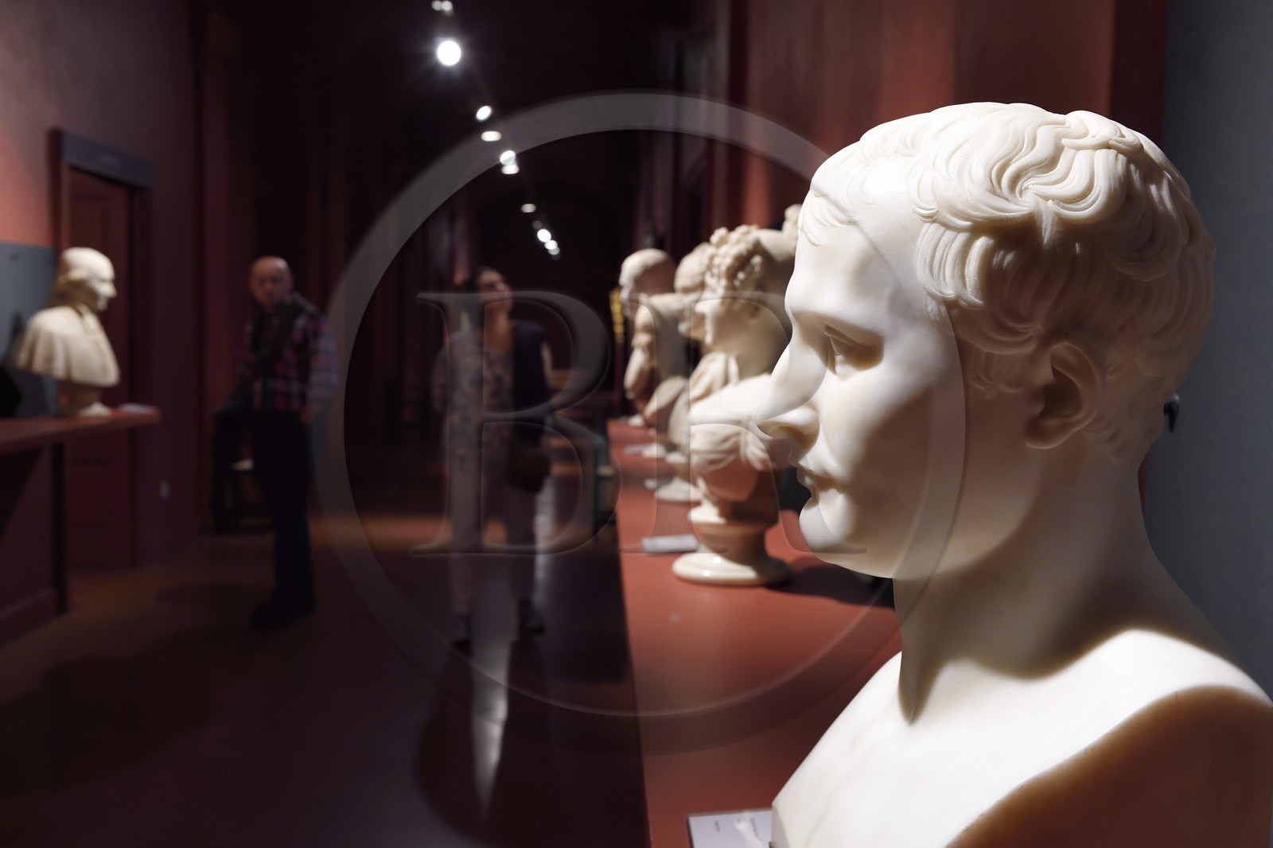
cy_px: 424
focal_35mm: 38
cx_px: 636
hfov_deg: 50.7
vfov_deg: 35.0
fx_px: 1343
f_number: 7.1
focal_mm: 38
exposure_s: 1/25
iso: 1600
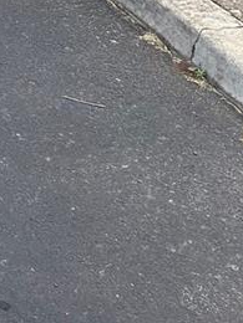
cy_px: -373
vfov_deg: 13.4
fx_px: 1123
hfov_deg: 10.8
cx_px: -300
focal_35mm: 120
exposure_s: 1/1163
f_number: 1.6
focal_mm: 5.1
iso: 50
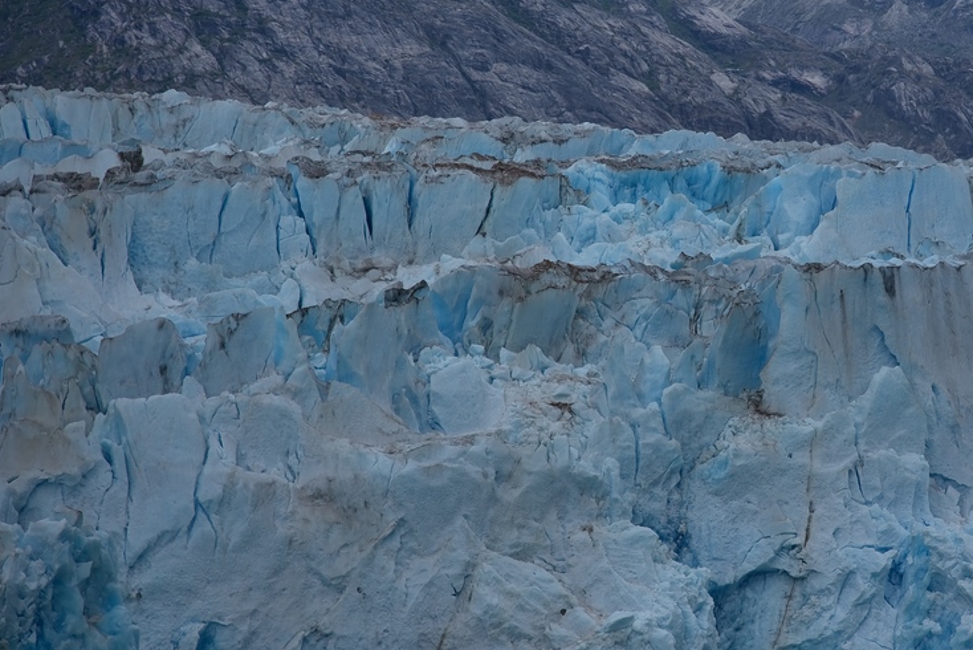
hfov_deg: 11.2
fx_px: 4948
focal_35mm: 183
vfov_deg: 7.5
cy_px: 244
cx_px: 783
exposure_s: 1/250
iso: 100
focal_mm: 105
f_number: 5.6
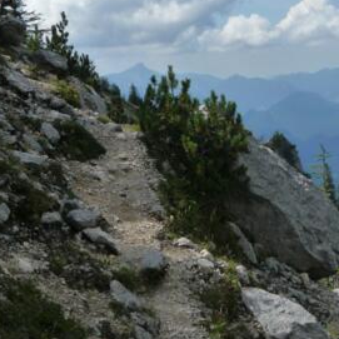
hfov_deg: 18.3
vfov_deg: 18.8
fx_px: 1019
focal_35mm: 92
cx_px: 356
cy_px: 226
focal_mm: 8
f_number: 10
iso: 160
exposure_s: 1/250
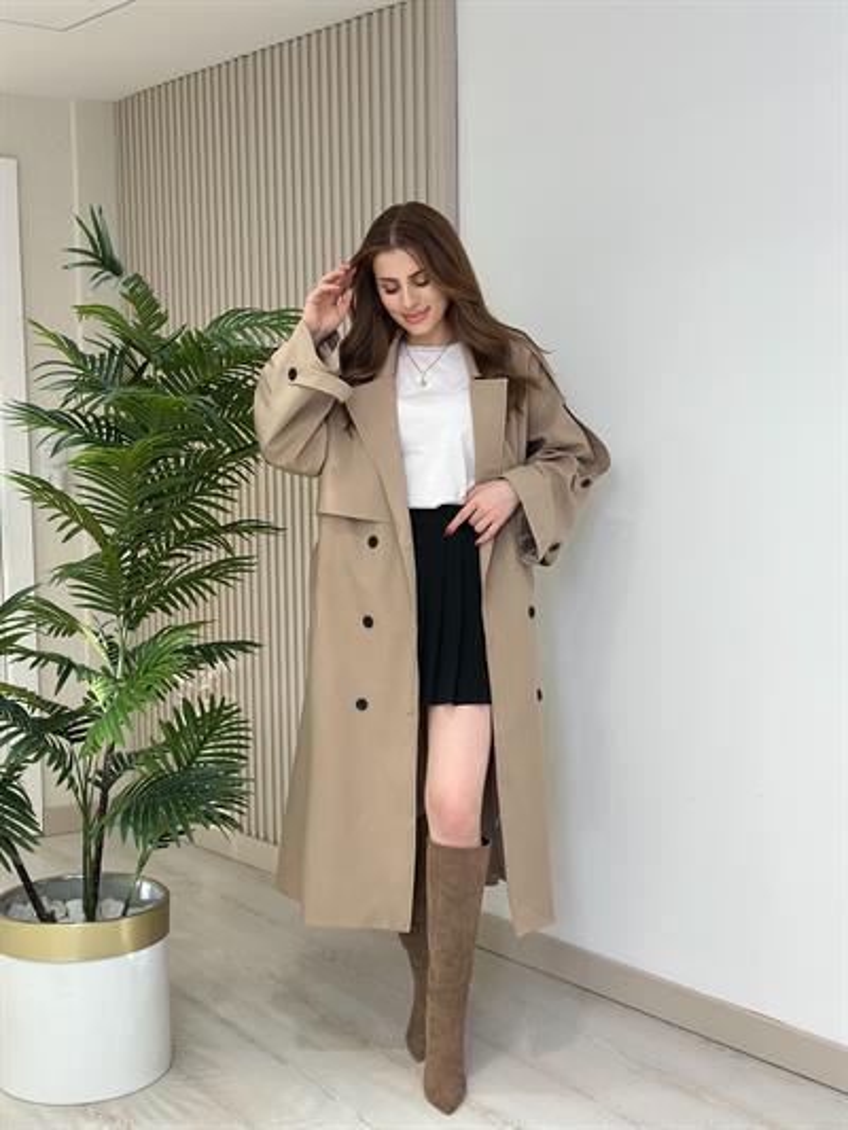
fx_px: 1567
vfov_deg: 39.6
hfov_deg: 30.3
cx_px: 424
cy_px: 565
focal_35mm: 48
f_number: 1.78
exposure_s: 1/210
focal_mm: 6.86
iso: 80
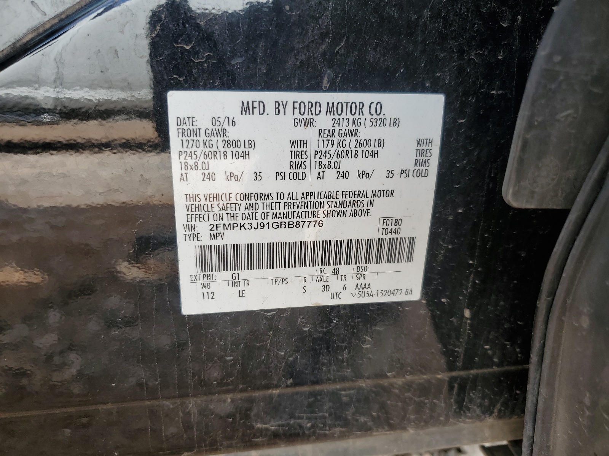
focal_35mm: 26
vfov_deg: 53.1
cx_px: 304
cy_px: 228
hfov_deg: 67.3
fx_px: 457
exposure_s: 1/435
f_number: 1.5
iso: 50
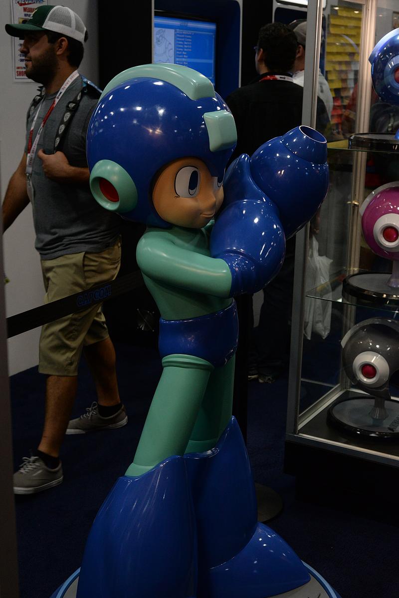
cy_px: 299
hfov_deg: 27.0
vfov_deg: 39.6
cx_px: 200
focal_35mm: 50
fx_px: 830
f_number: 8
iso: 3200
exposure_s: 1/125
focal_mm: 50
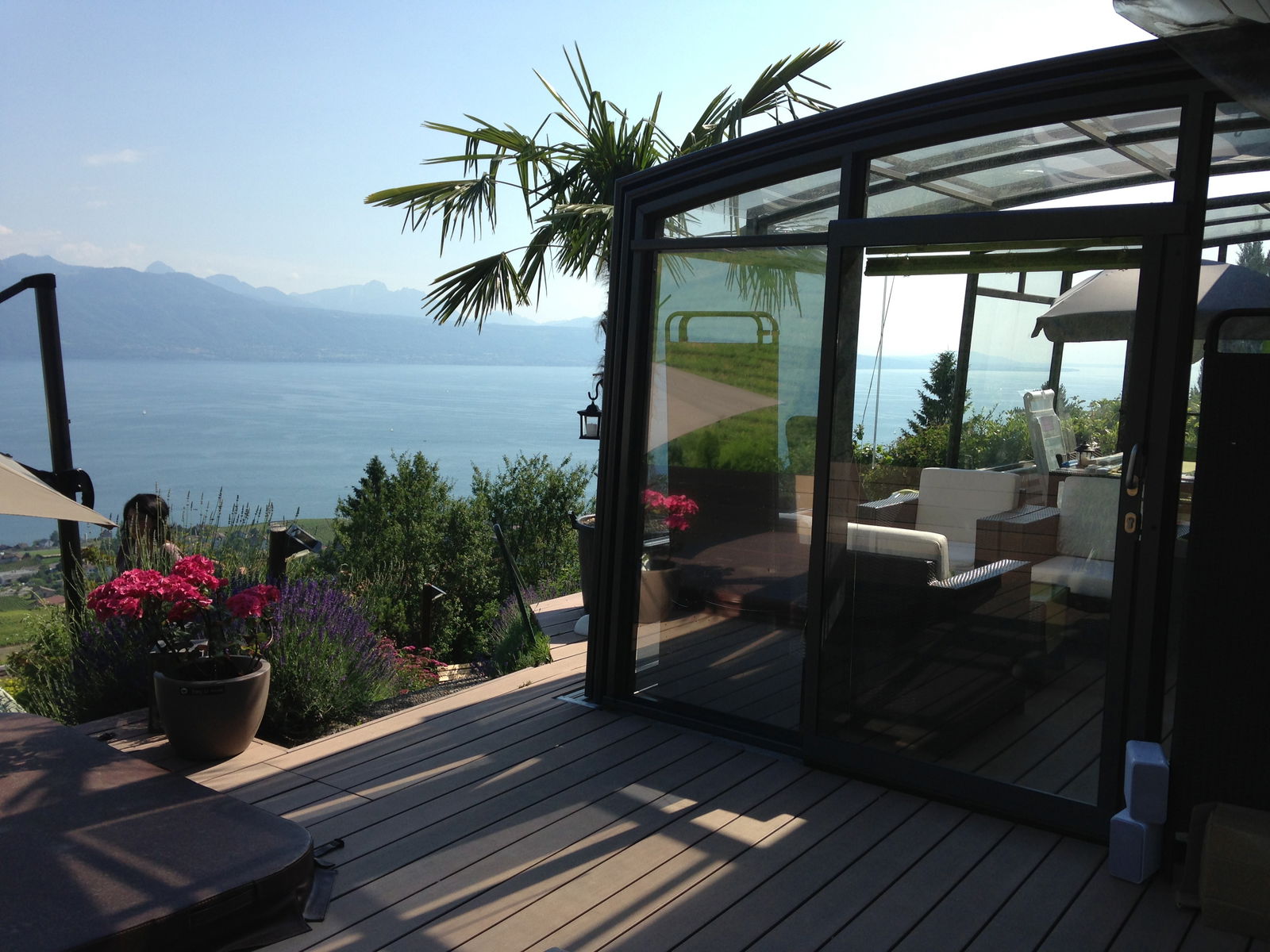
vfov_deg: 42.9
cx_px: 635
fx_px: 1211
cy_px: 476
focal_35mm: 33
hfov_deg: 55.4
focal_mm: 4.13
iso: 50
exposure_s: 1/1427
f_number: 2.4
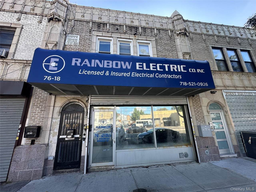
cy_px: 96
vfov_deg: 85.7
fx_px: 104
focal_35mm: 14
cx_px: 128
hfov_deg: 102.1
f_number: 2.2
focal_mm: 2.22
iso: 40
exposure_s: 1/380
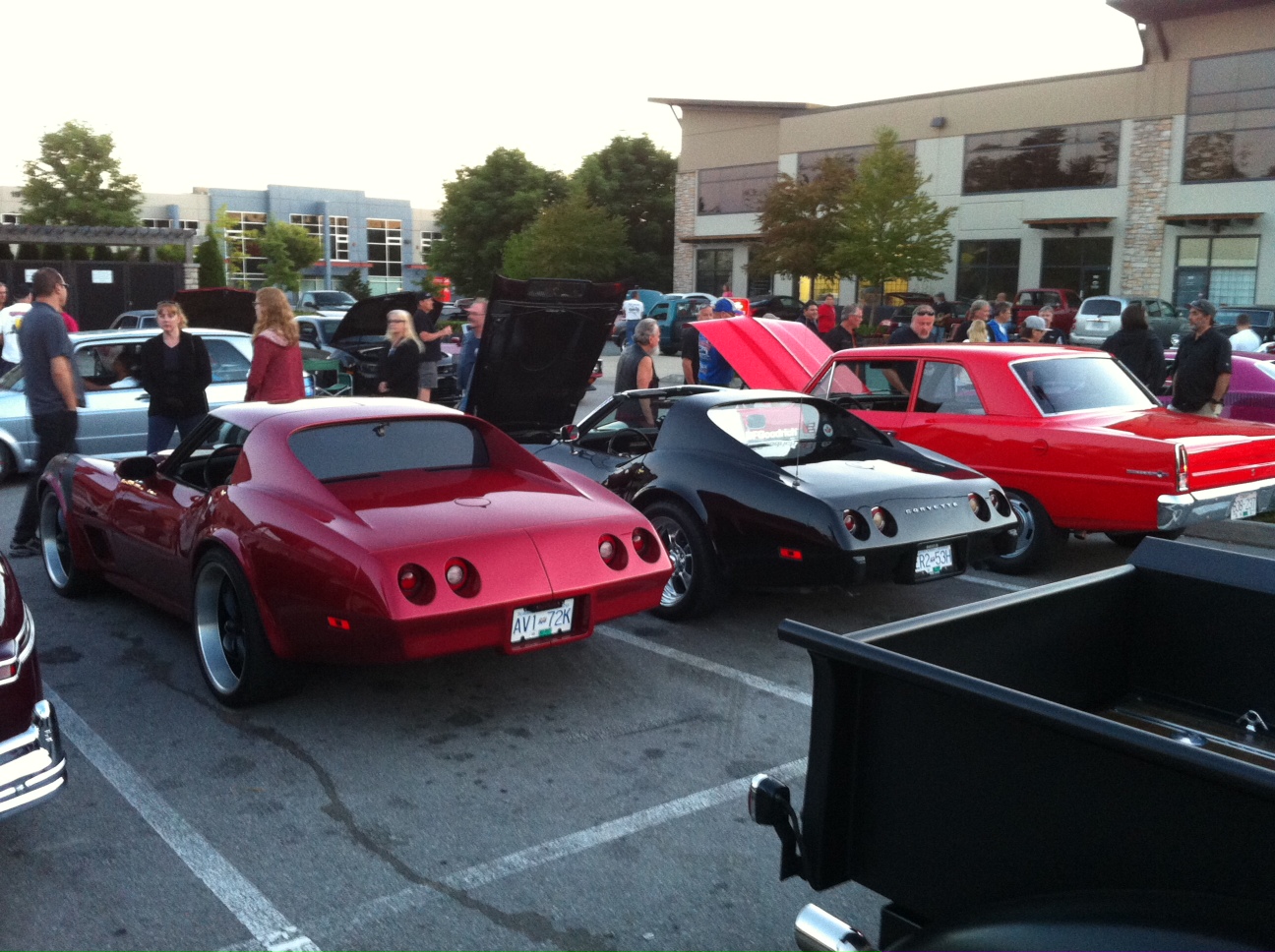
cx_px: 638
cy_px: 476
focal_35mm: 35
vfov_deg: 40.6
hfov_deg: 52.7
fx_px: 1287
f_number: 2.8
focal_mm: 3.85
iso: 200
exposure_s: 1/15
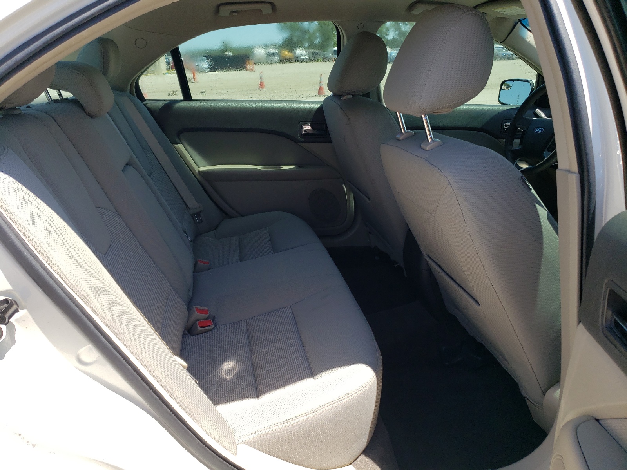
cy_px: 235
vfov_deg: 53.1
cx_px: 314
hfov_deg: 67.3
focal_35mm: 26
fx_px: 471
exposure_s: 1/1000
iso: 50
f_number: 1.5
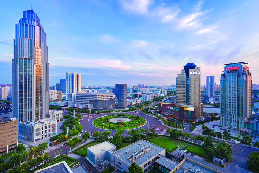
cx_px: 130
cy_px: 86
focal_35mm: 17
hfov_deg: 93.3
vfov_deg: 70.4
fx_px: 122
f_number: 9
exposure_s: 1/3
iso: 50
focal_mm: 17
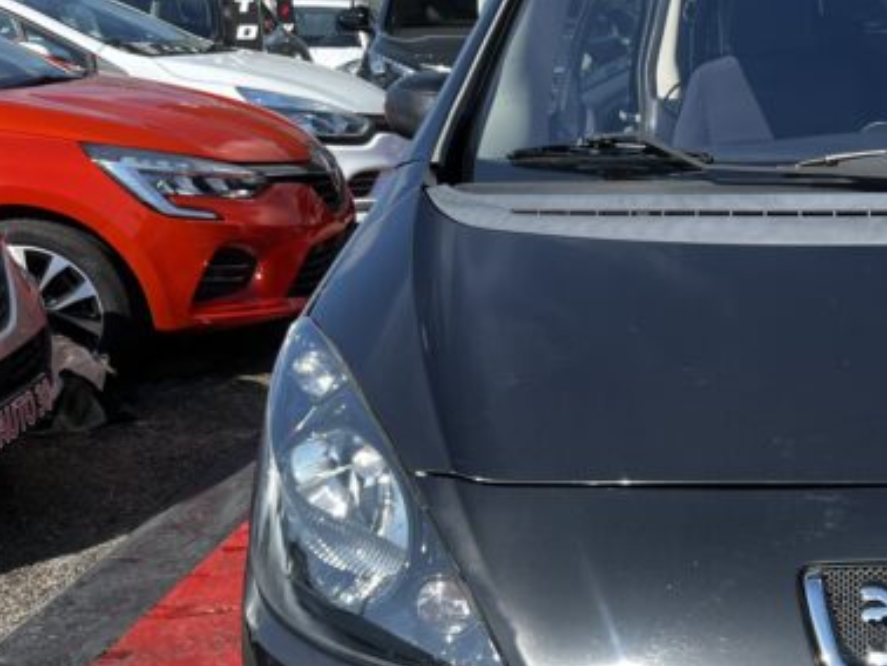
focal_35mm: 55
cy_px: 476
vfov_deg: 26.3
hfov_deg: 32.1
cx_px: 889
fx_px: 1410
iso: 50
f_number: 1.6
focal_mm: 5.1
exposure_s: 1/1096
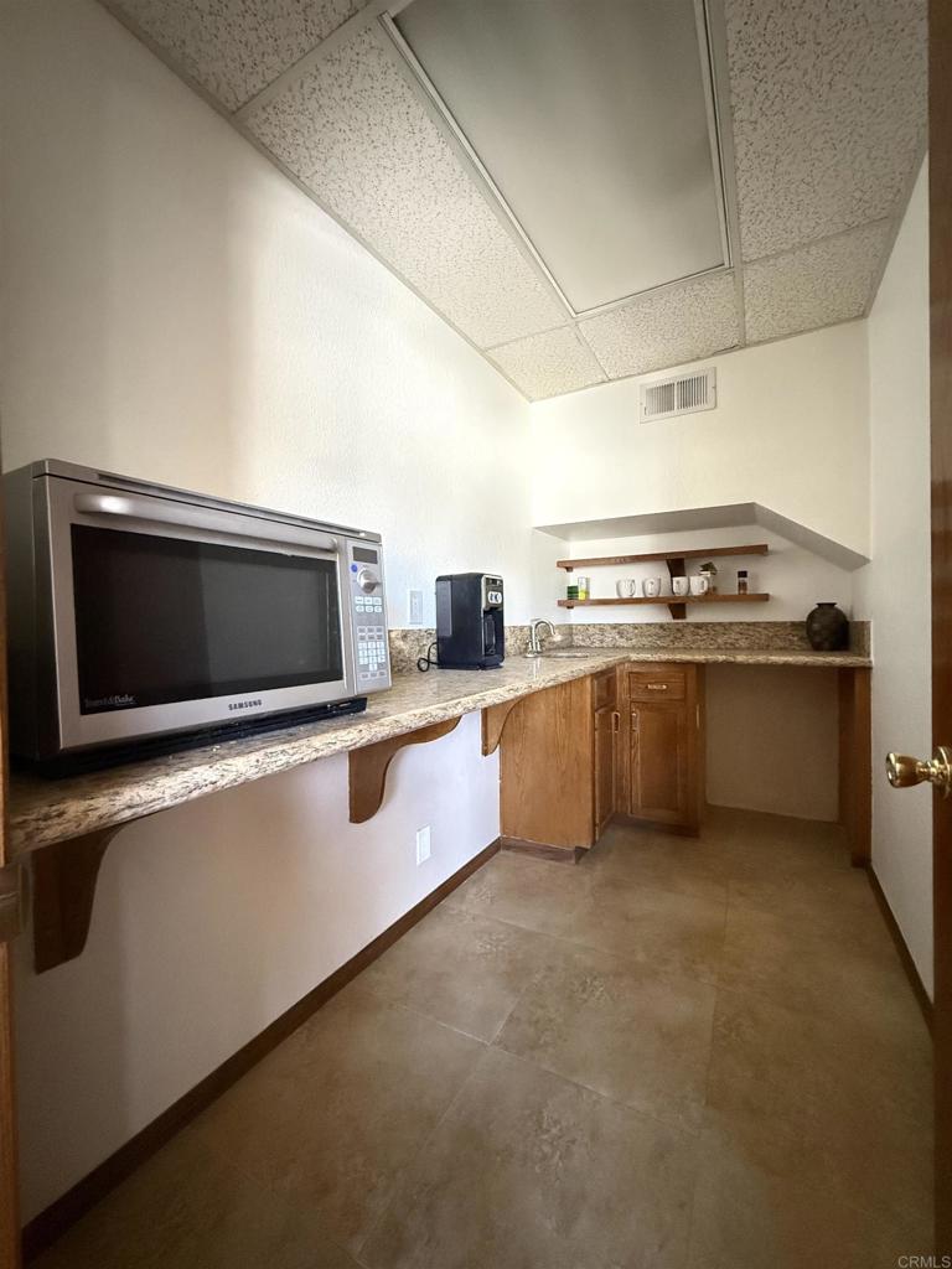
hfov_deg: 85.7
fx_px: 513
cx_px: 476
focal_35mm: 14
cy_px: 634
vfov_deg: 102.1
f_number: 2.2
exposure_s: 1/40
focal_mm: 2.22
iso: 1600
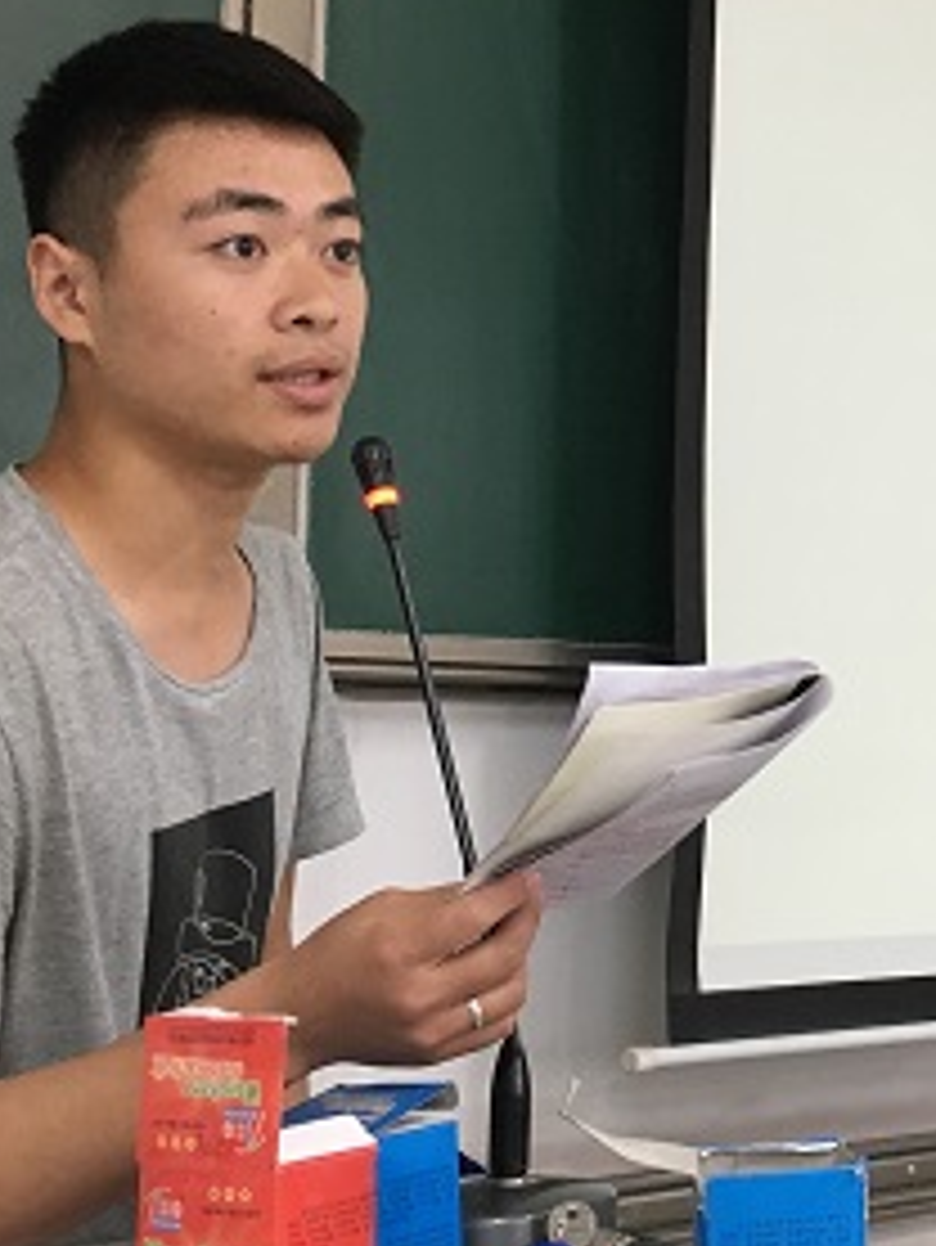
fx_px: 2414
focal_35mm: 67
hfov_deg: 21.1
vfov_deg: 28.8
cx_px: 972
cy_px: 441
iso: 125
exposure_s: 1/33
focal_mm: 4.15
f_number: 2.2
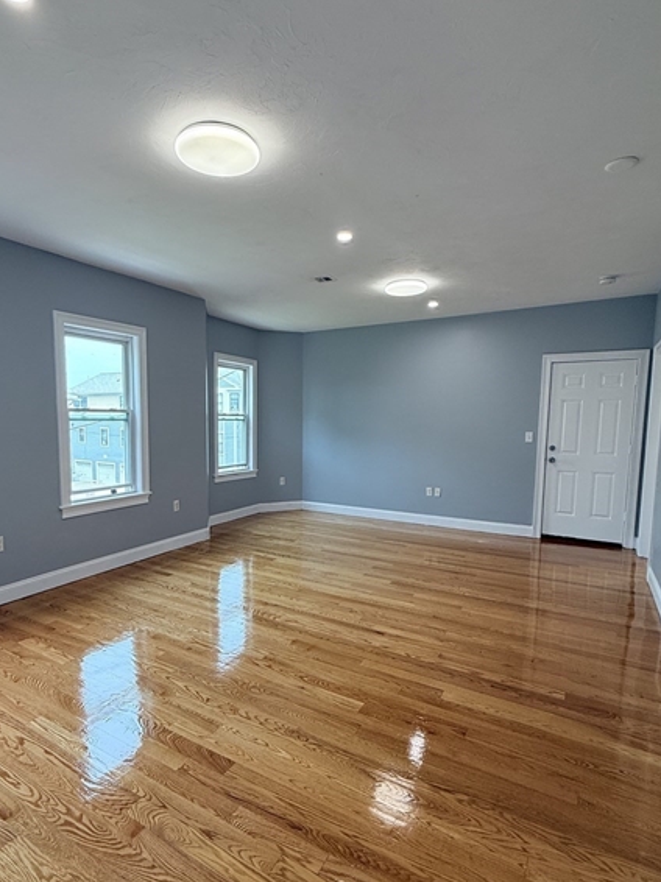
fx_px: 484
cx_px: 293
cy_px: 474
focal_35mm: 19
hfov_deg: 68.4
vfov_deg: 84.5
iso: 125
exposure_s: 1/120
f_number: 2.2
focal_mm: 2.22
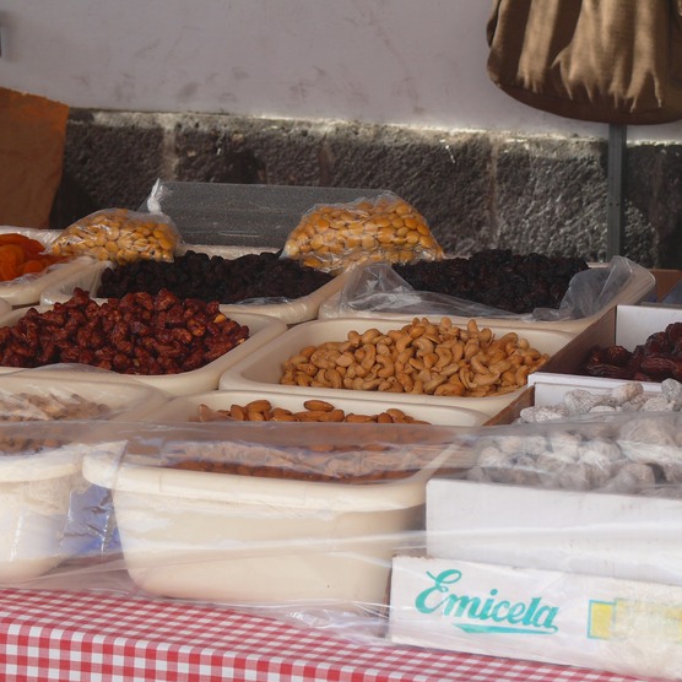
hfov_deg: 12.7
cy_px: 343
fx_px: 3054
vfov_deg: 12.7
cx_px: 332
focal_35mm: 137
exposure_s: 1/60
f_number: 4
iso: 100
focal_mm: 24.4
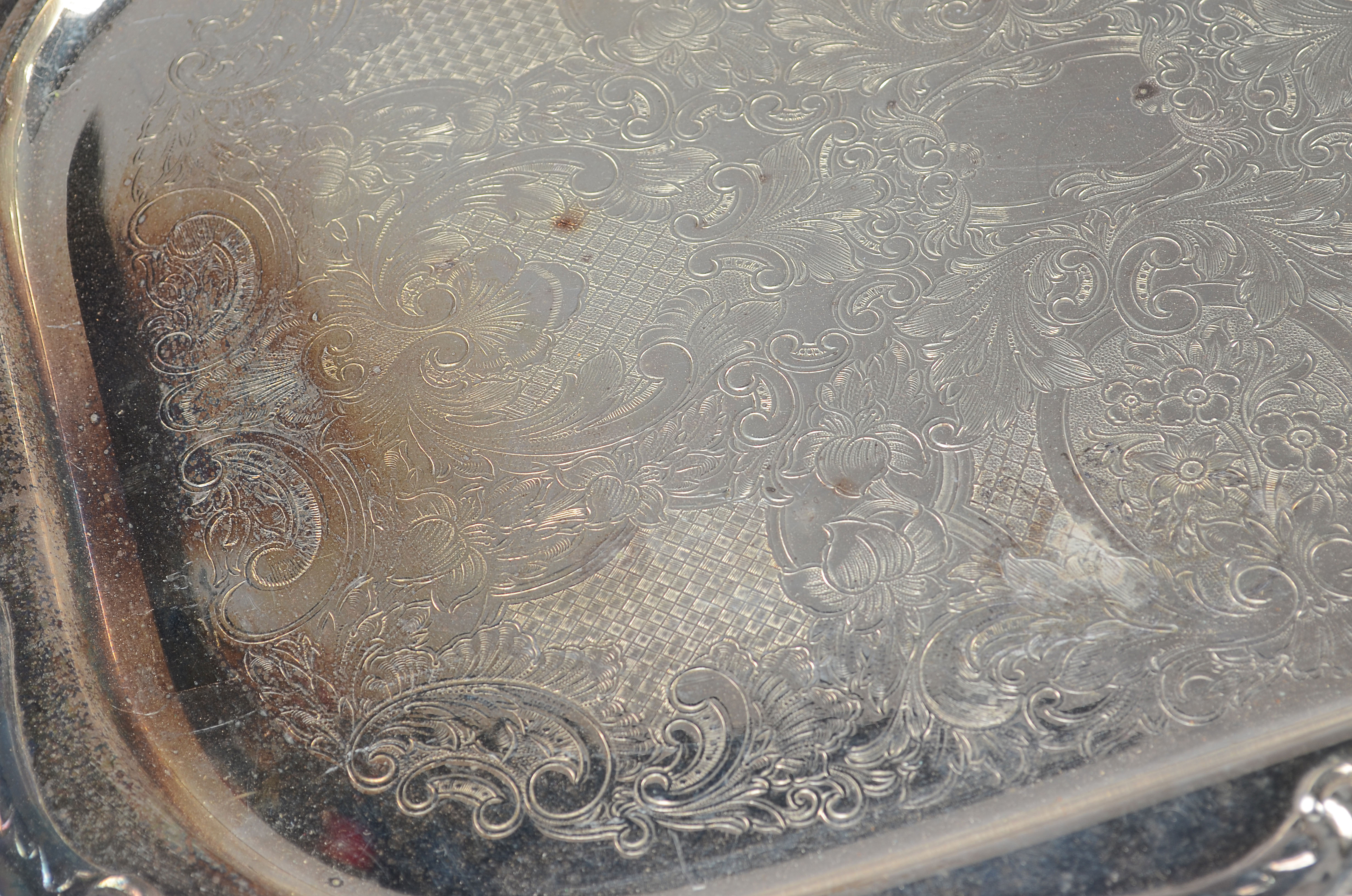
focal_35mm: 72
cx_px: 676
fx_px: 2698
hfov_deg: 28.1
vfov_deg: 18.8
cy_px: 448
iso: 100
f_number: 8
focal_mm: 48
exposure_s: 1/80
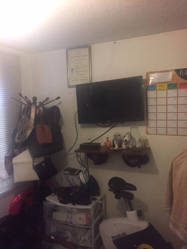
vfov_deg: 61.7
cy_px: 124
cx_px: 94
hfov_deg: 48.2
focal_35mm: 29
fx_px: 209
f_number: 2.2
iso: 250
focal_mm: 4.15
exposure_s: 1/20
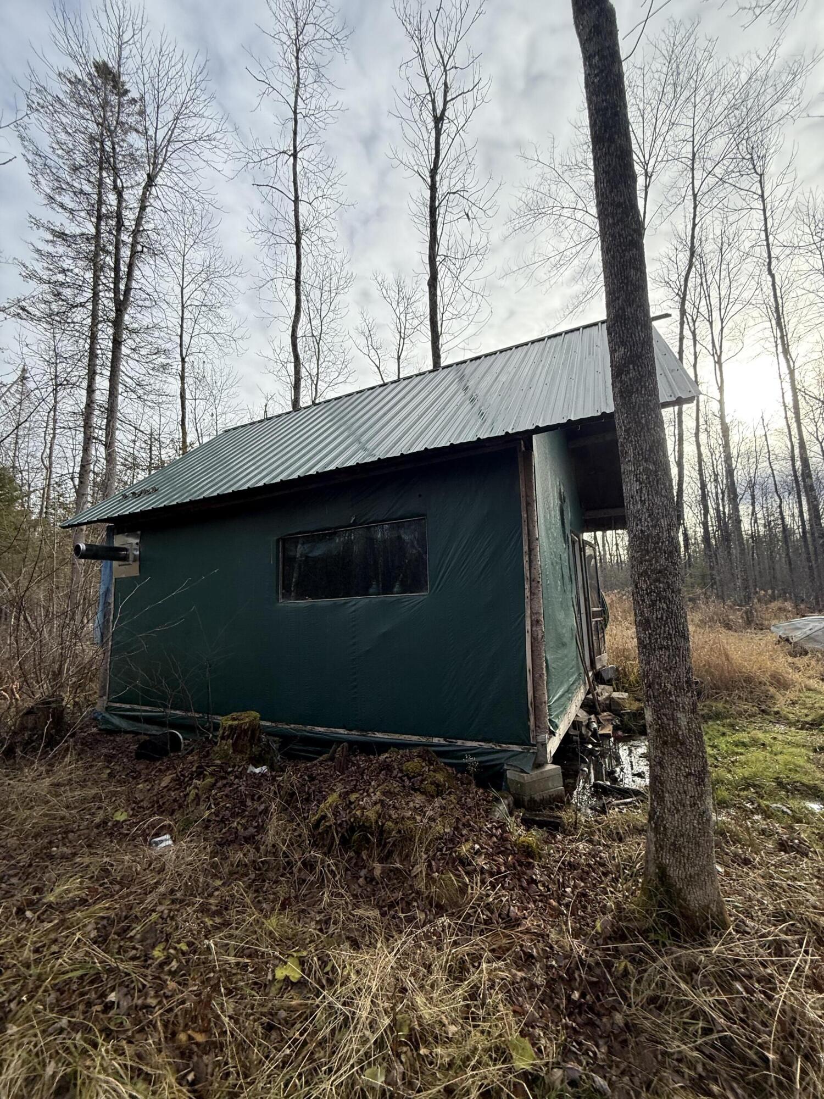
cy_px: 550
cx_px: 412
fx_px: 444
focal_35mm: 14
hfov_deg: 85.7
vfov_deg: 102.1
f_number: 2.2
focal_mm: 2.22
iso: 64
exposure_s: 1/928
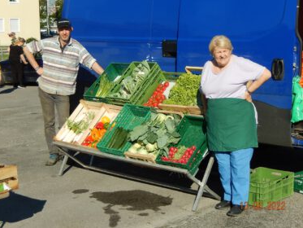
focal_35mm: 68
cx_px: 152
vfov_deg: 21.6
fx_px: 595
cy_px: 114
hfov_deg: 28.6
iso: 125
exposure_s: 1/800
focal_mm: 12
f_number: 4.8
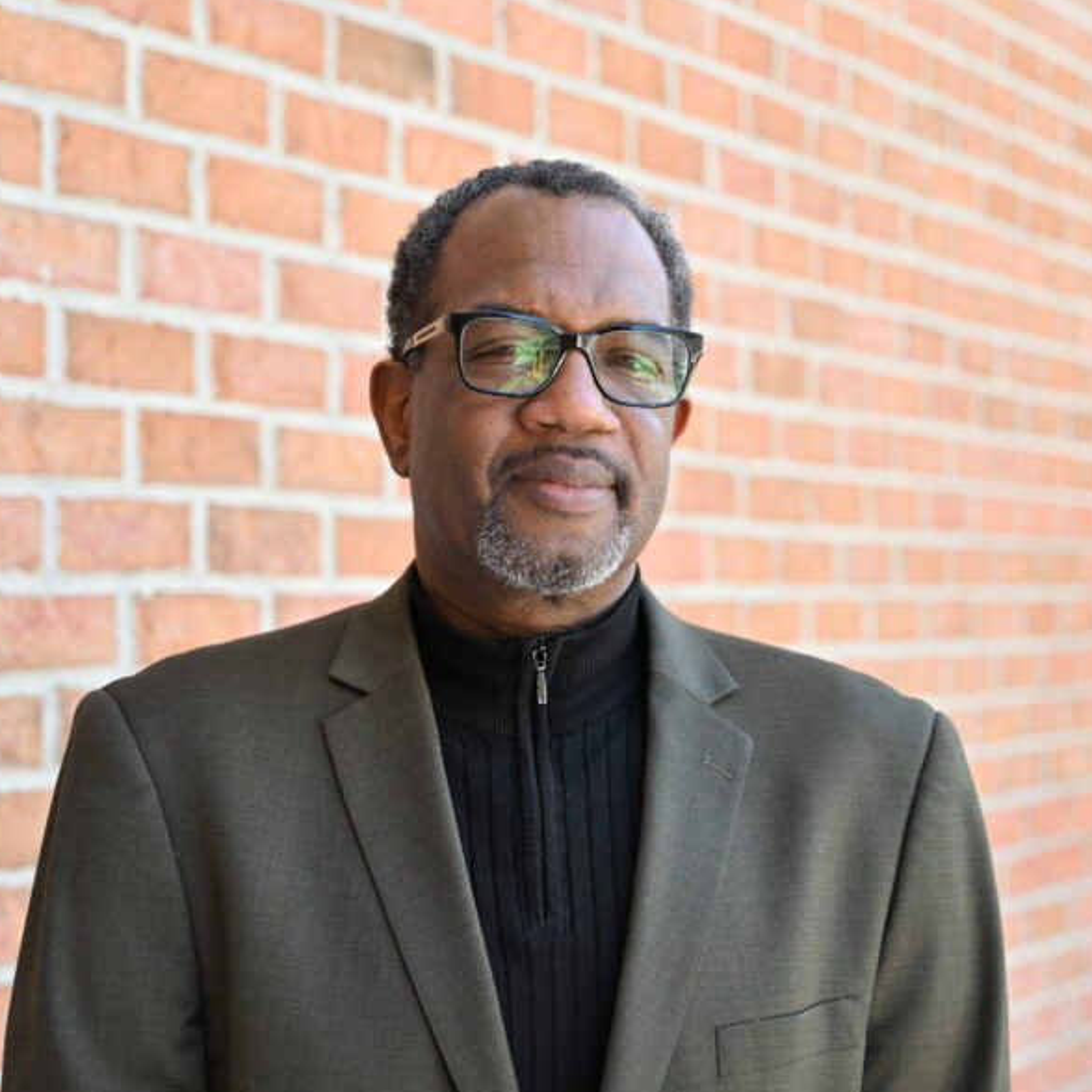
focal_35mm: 74
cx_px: 477
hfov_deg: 23.3
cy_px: 595
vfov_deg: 23.4
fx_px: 2641
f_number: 2.8
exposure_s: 1/800
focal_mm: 50
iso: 500
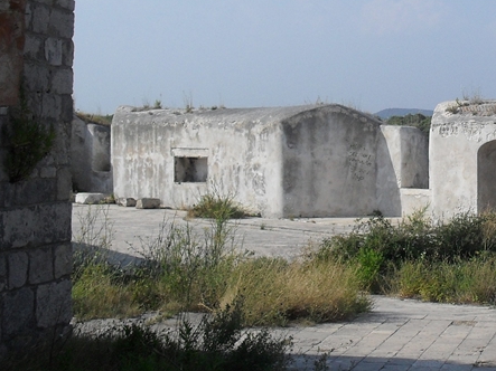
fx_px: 1132
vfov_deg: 18.6
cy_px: 145
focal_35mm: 79
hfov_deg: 23.6
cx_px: 509
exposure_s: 1/350
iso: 100
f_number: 8.4
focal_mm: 6.3
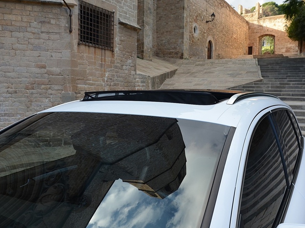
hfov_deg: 59.7
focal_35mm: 30
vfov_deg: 46.8
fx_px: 264
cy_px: 116
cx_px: 173
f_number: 6.3
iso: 200
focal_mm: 18
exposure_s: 1/160
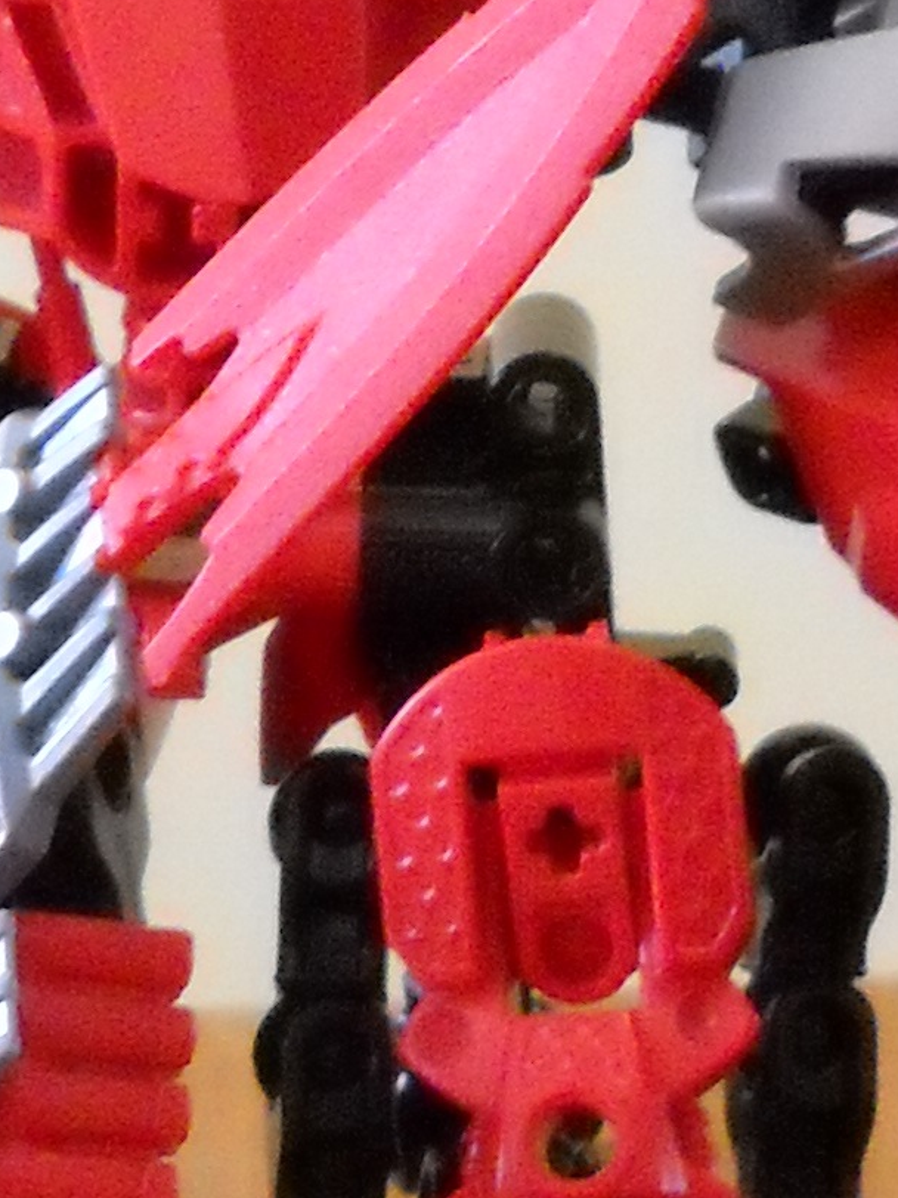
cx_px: 385
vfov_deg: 12.0
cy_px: 513
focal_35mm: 165
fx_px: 5709
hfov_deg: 9.0
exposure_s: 1/30
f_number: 3.1
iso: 800
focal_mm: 6.72
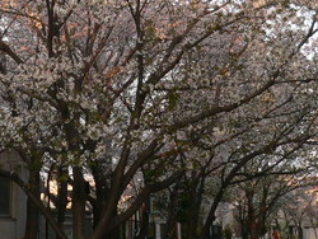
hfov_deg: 27.6
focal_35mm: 70
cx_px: 104
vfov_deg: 20.5
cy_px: 8
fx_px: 644
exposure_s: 1/160
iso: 100
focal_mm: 5.8
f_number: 2.8
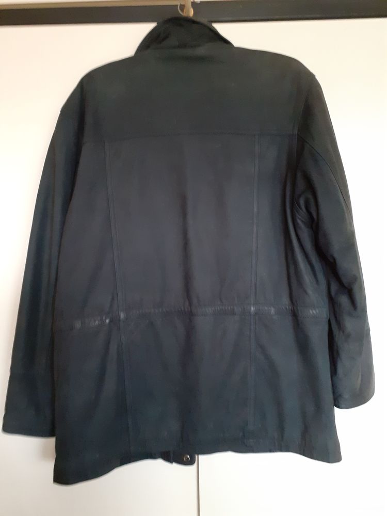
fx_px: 402
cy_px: 258
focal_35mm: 27
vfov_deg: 65.3
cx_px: 194
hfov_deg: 51.4
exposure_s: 1/25
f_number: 1.9
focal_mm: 3.6
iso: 500
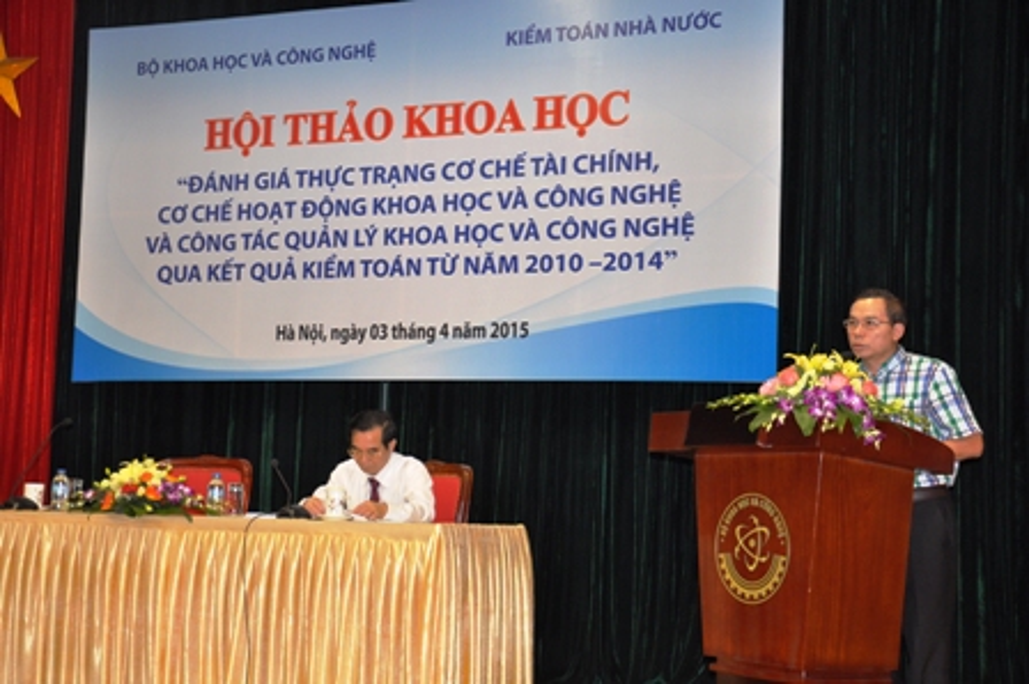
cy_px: 342
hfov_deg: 35.1
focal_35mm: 57
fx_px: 1628
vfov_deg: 23.7
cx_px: 514
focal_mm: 38
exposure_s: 1/60
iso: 500
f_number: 4.5
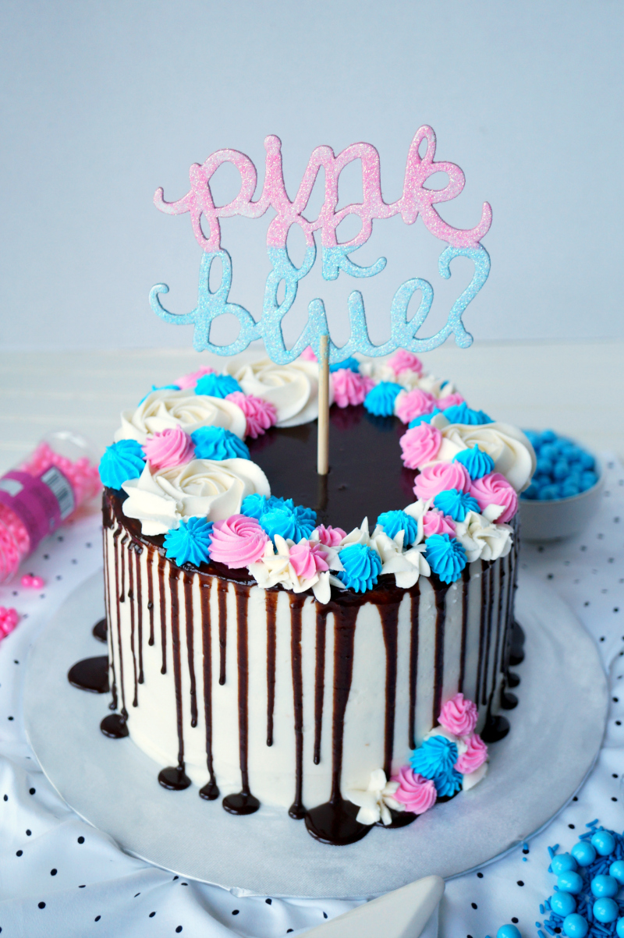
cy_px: 469
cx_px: 312
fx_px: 1172
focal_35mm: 45
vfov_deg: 43.6
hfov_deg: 29.8
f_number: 3.5
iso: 400
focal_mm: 30
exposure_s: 1/100
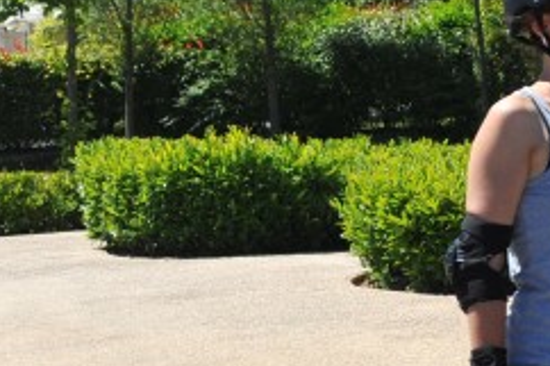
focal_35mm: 182
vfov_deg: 7.5
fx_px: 2779
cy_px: 126
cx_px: 189
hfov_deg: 11.3
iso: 400
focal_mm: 44
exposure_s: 1/500
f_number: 11
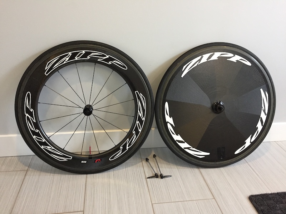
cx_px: 143
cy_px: 107
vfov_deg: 48.2
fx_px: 240
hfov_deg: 61.7
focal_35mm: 29
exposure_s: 1/17
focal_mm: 4.15
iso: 250
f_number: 2.2
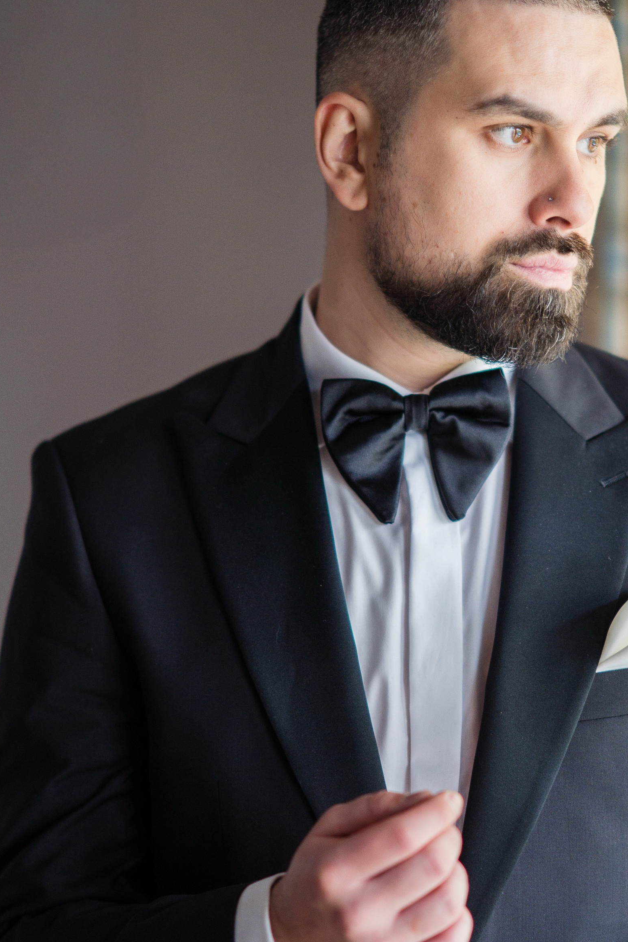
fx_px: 3663
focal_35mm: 140
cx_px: 441
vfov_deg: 14.7
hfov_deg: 9.8
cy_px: 523
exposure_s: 1/250
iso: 800
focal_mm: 85
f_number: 1.4
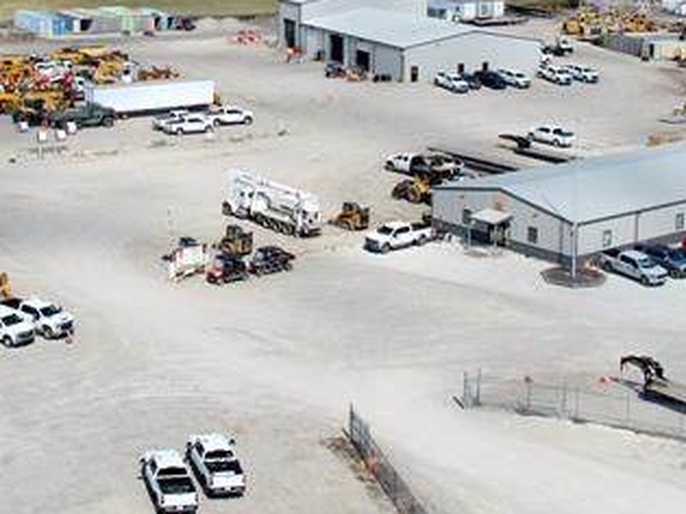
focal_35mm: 78
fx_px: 1545
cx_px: 185
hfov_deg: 24.8
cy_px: -44
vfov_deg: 18.2
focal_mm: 12.29
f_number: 2.8
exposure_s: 1/2000
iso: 100
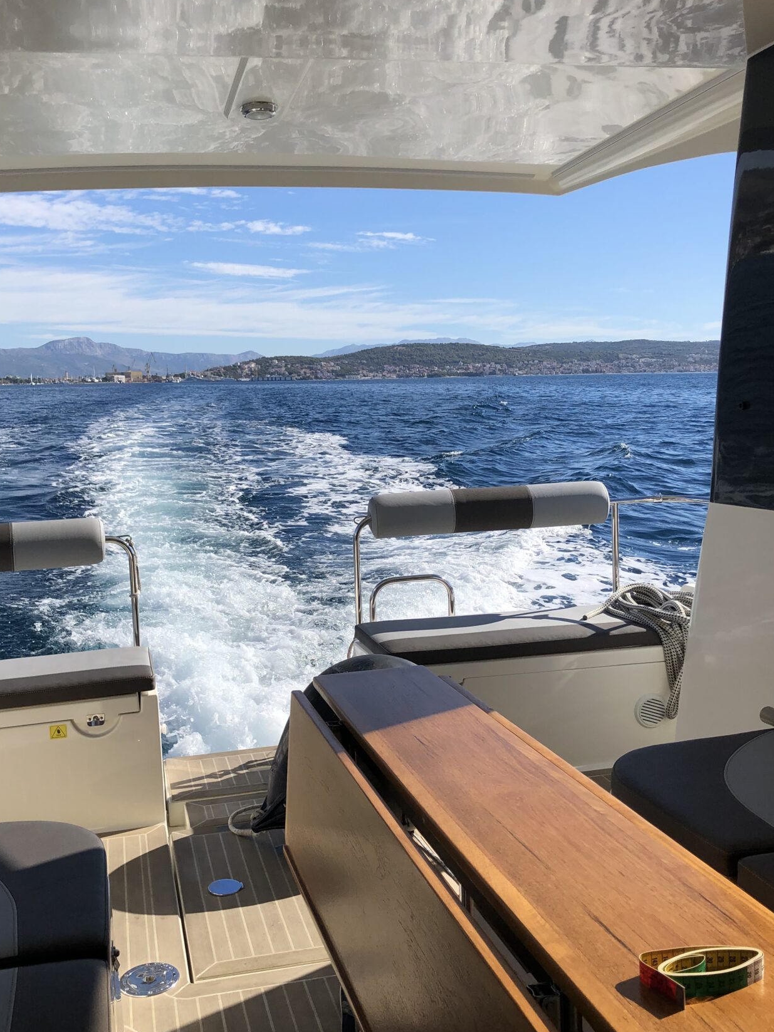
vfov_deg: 54.0
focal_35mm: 34
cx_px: 331
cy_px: 518
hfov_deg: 41.7
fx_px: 1014
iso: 25
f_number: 1.8
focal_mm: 3.99
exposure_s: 1/2825
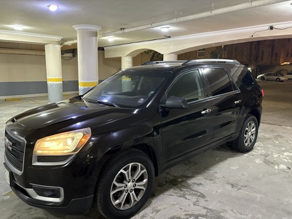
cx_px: 146
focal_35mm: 26
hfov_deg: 67.3
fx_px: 219
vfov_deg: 53.1
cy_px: 110
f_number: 1.6
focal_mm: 5.96
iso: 500
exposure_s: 1/30
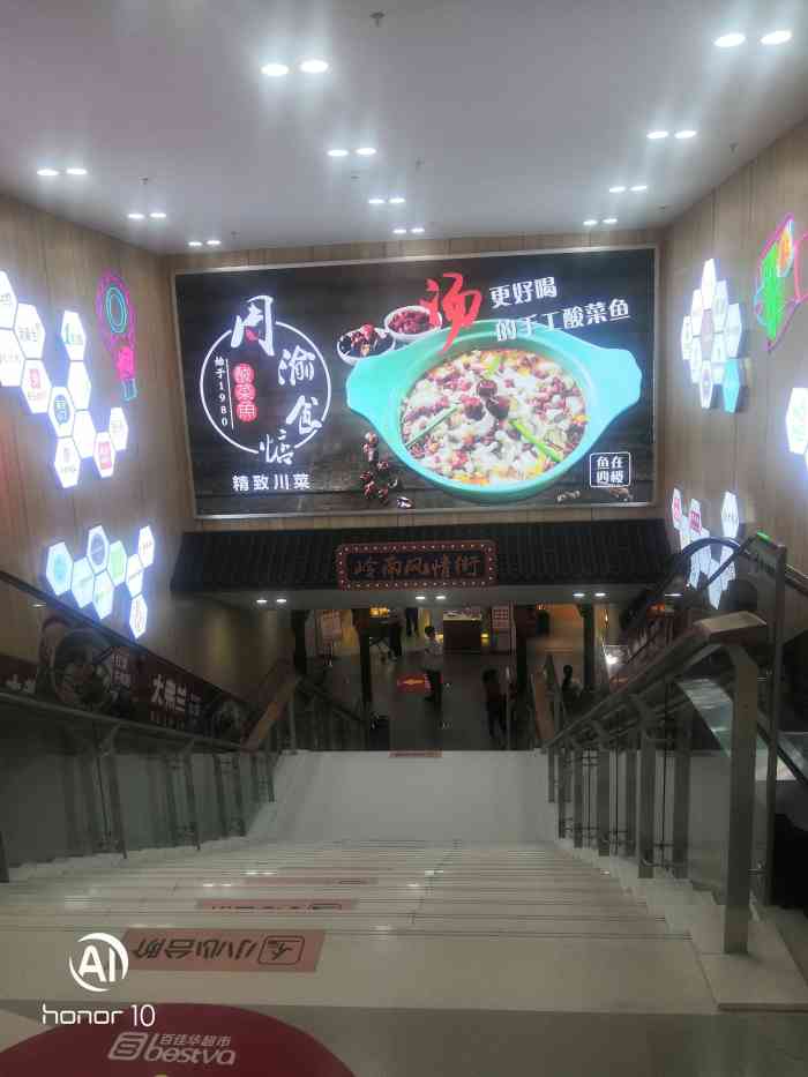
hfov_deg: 51.4
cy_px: 538
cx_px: 404
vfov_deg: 65.3
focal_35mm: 27
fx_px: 840
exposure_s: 1/100
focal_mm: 3.95
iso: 64
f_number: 1.8
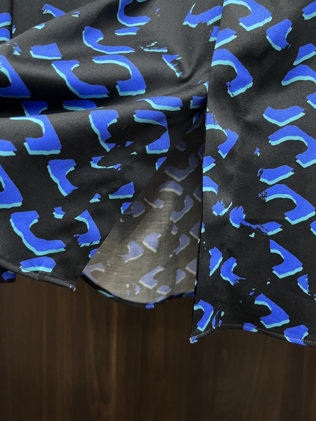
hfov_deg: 51.3
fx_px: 329
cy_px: 208
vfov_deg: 65.3
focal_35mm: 27
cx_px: 163
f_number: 1.6
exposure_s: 1/60
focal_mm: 5.1
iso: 320
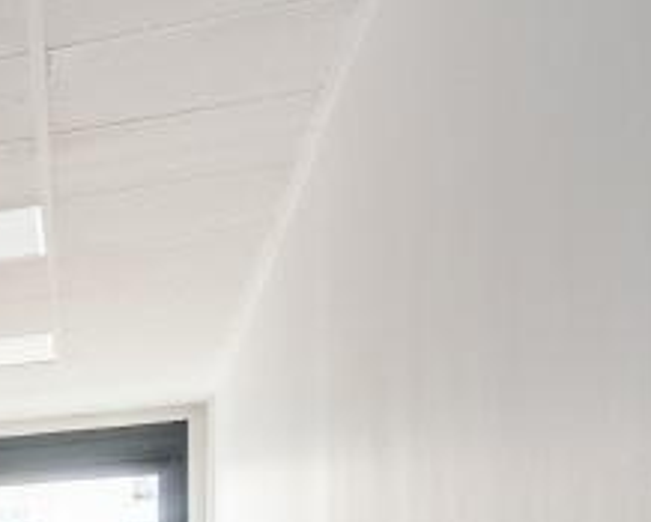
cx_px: -1242
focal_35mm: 88
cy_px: 719
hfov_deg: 11.9
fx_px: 1698
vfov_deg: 16.4
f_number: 8
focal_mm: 16
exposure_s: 1/8
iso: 800
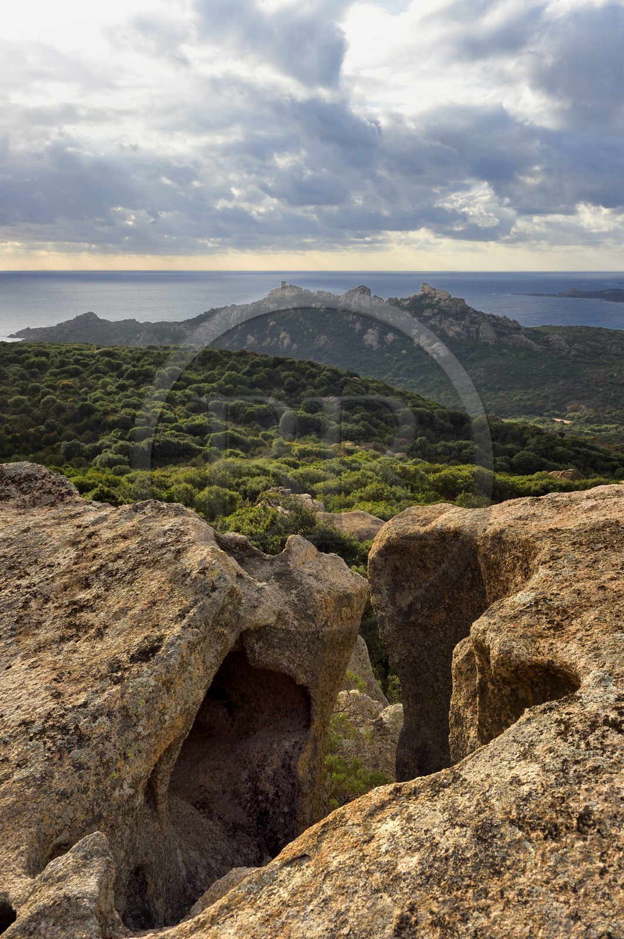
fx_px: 885
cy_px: 470
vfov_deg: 55.8
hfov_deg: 38.8
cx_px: 312
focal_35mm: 34
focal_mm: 34
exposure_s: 1/250
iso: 400
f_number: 14
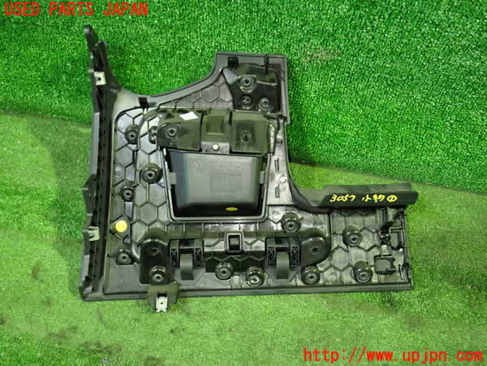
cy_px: 183
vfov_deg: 46.8
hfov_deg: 60.0
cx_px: 244
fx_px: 422
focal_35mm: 30
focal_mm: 5.4
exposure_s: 1/30
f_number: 2.3
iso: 800
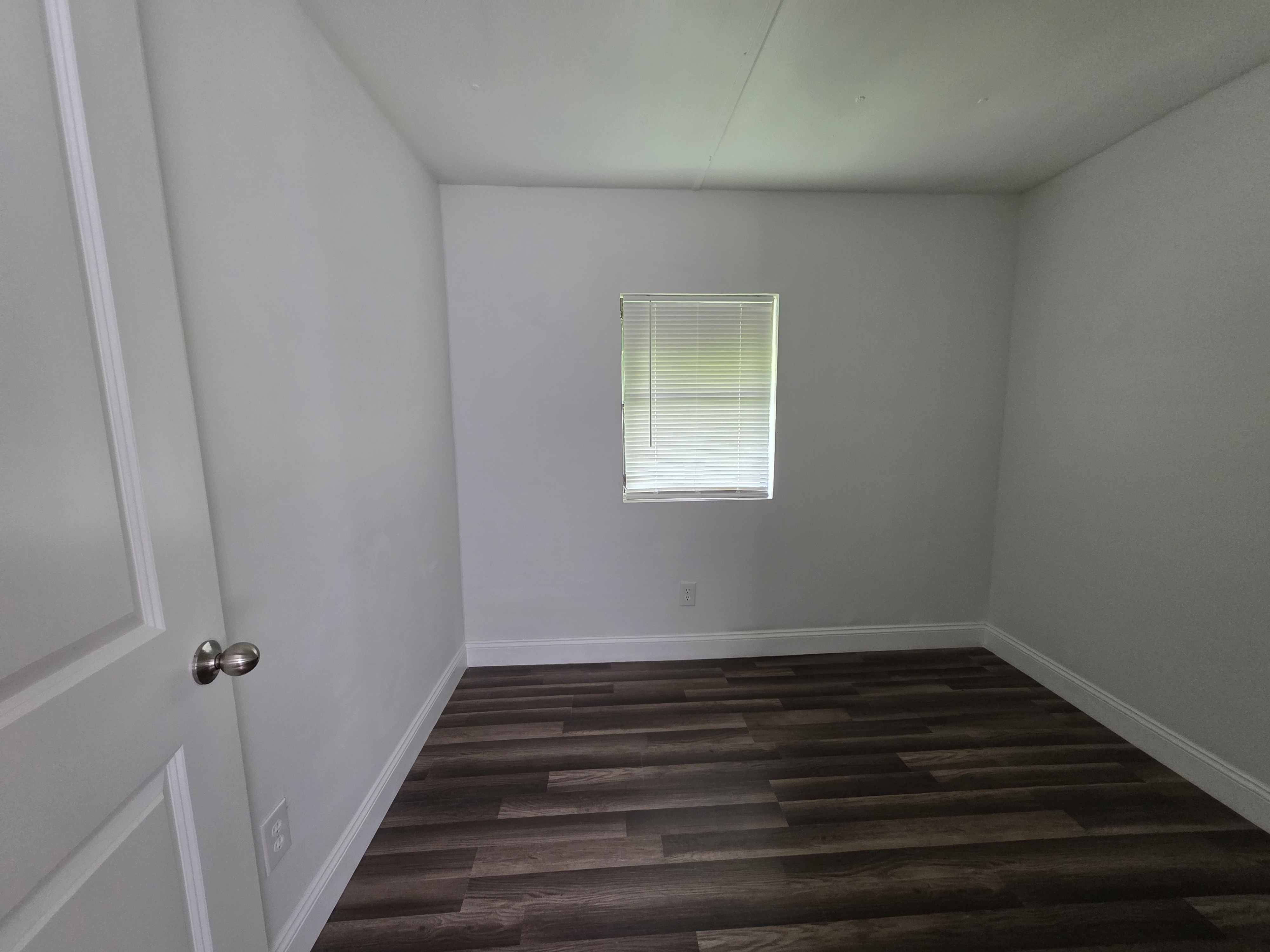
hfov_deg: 106.2
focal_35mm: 13
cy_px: 476
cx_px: 635
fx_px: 477
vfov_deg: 89.9
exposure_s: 1/60
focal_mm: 2.2
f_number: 1.9
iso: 400
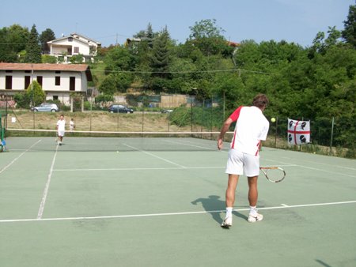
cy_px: 134
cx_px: 178
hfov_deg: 53.9
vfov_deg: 41.8
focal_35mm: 34
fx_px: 350
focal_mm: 5.7
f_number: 5.5
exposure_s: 1/300
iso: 64
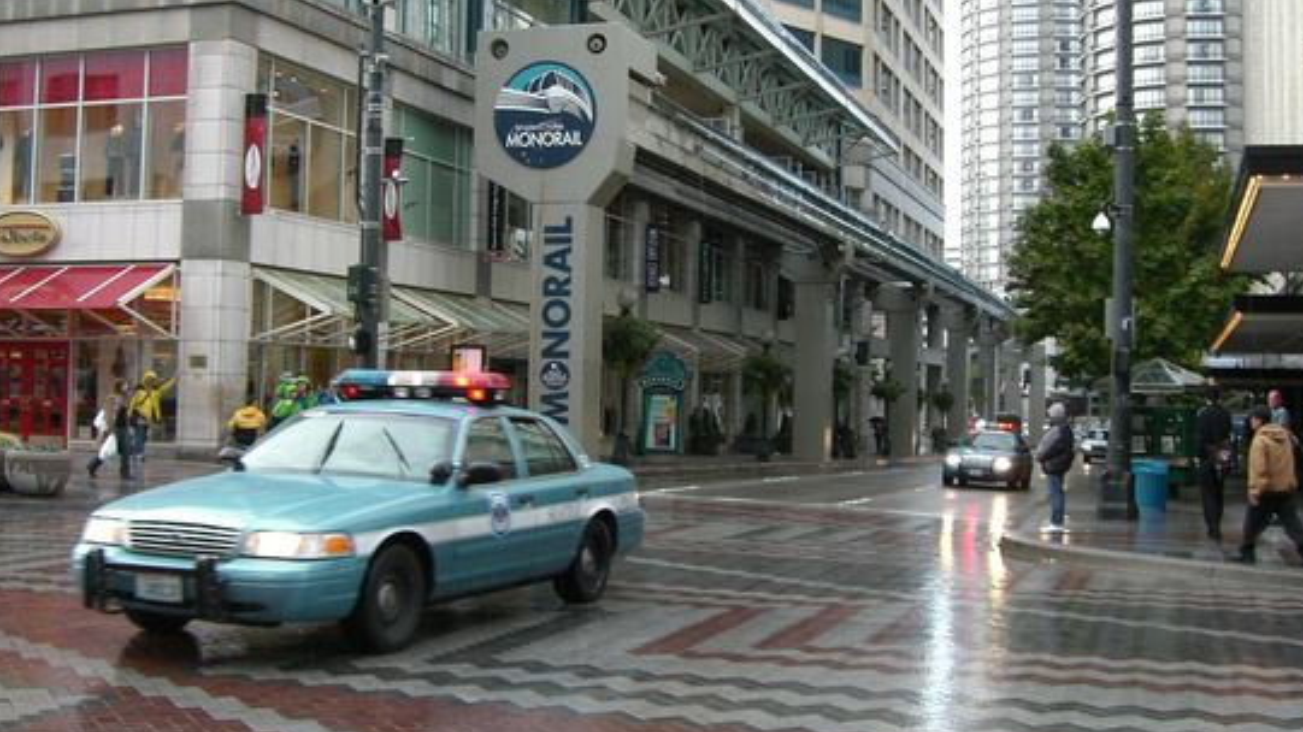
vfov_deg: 24.4
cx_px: 607
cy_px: 340
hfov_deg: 42.1
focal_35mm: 49
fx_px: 1693
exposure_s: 1/160
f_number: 2.7
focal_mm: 6.2
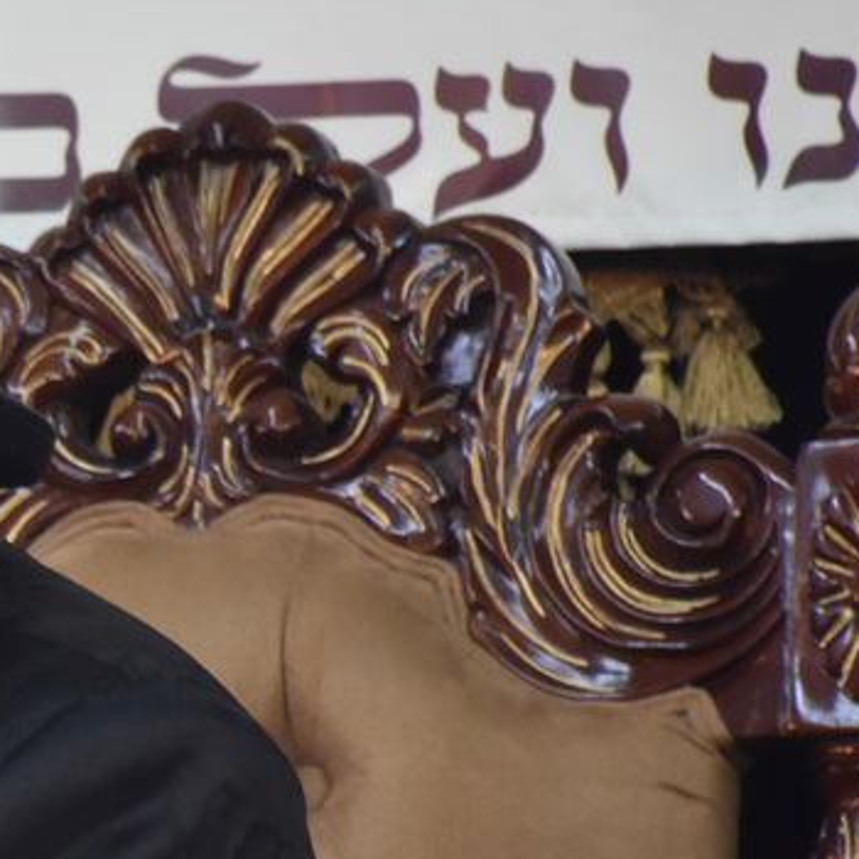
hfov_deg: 2.4
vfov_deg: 2.5
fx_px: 20046
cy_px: 647
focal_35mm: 714
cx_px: -569
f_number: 5.6
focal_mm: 140
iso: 1600
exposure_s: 1/60
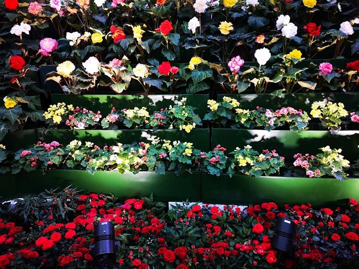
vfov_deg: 51.4
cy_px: 134
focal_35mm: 27
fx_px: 280
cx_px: 180
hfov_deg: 65.3
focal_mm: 3.95
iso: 400
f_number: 1.8
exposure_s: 1/50
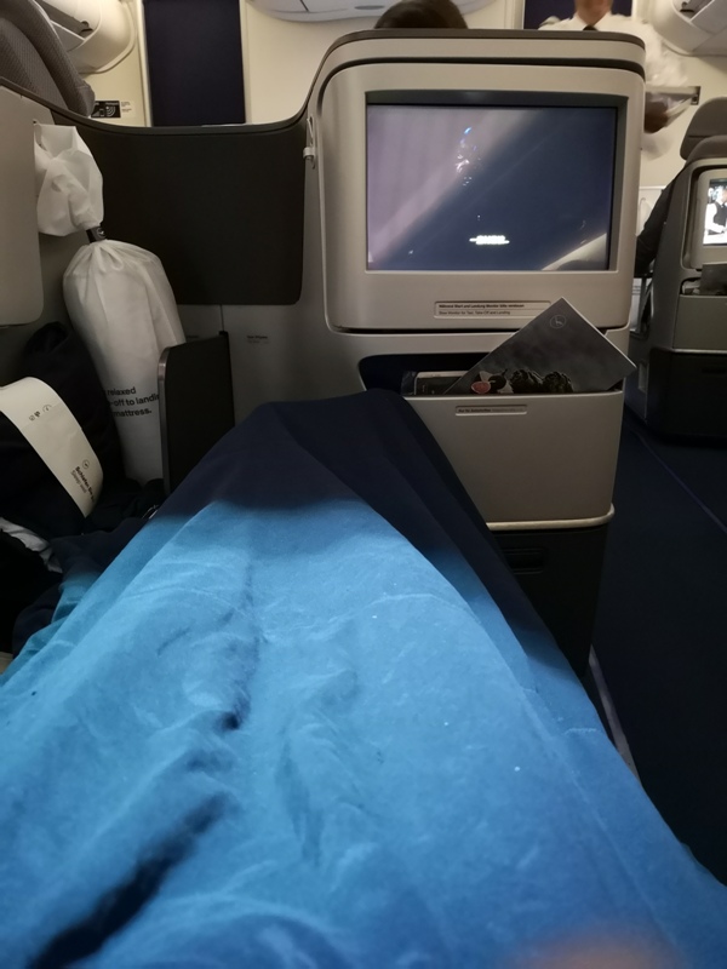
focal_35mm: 27
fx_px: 756
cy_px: 484
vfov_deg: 65.3
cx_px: 364
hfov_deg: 51.4
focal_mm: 3.95
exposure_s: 1/16.7
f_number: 1.8
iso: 2000
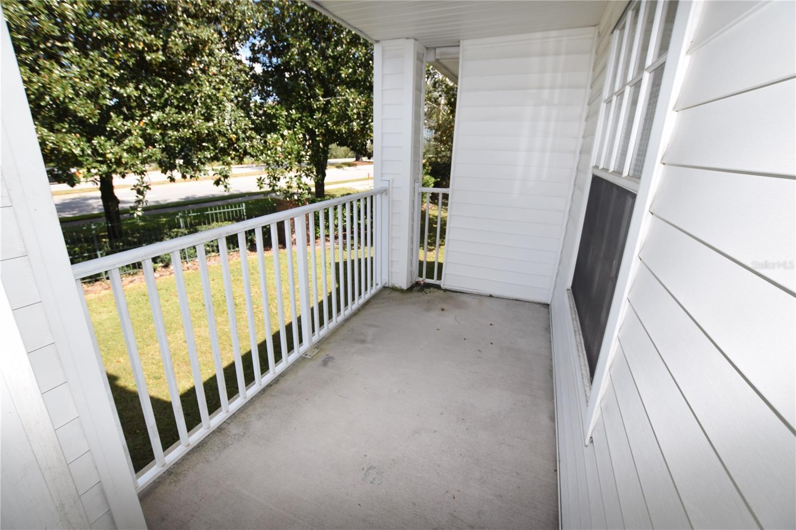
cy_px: 265
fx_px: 332
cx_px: 398
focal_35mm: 15
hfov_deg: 100.4
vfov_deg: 77.3
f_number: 6.3
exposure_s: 1/160
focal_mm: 10
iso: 100
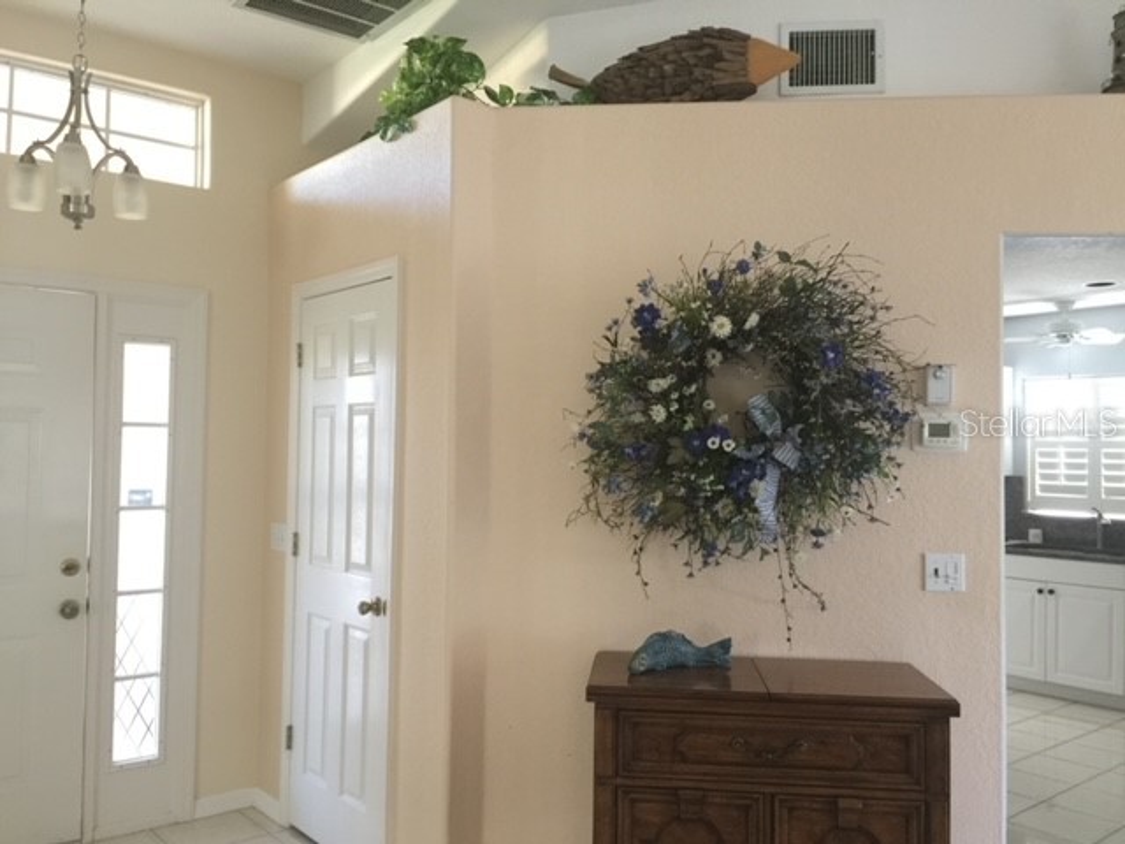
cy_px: 422
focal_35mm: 29
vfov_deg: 48.2
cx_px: 562
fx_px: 942
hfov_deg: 61.7
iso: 100
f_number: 2.2
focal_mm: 4.15
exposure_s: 1/10
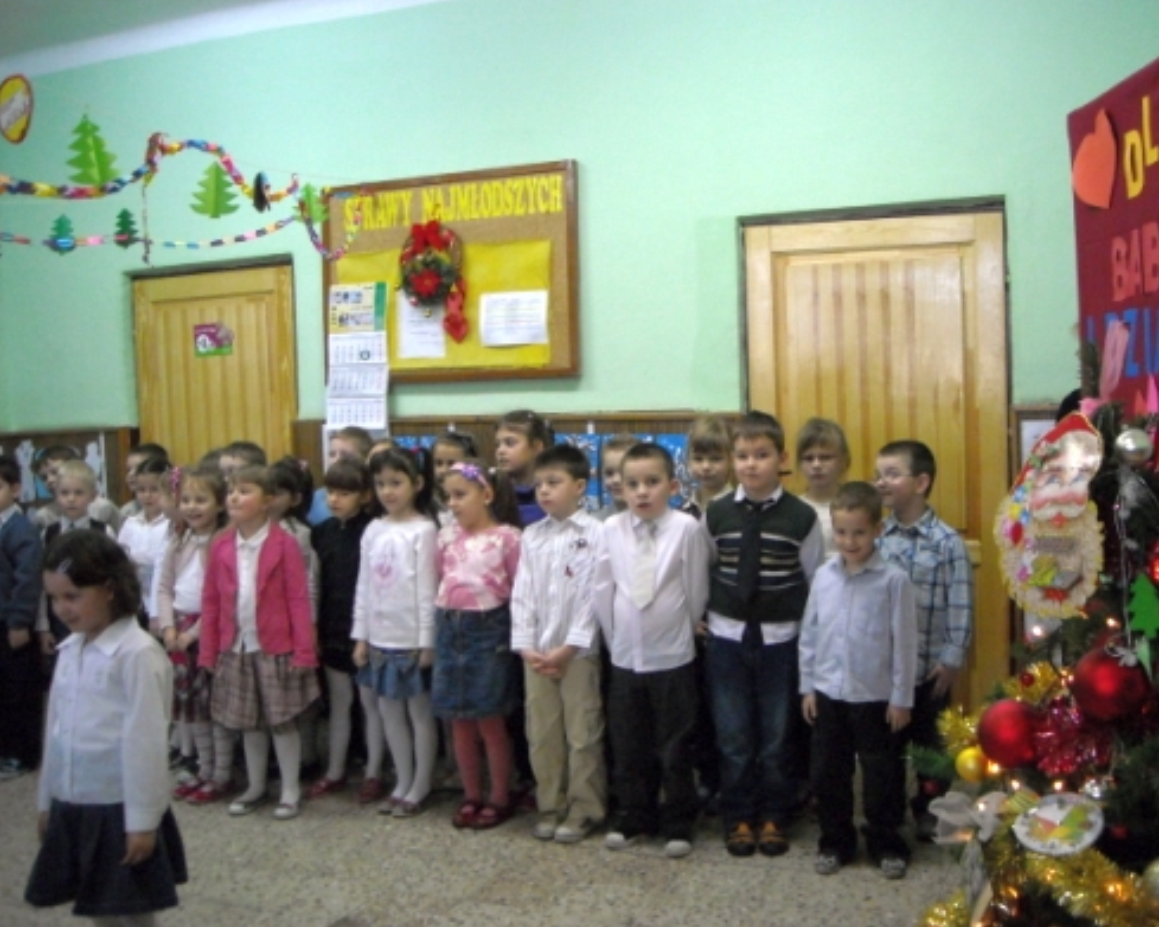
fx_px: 1269
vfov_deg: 40.1
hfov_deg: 49.1
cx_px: 619
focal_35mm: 37
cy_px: 459
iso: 400
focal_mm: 5.7
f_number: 2.8
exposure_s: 1/52
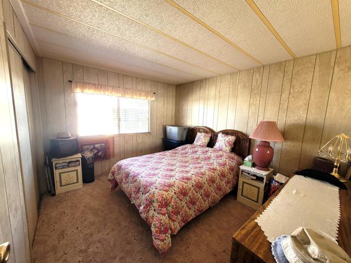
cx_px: 176
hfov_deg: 106.2
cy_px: 132
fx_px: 132
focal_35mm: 13
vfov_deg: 89.9
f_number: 2.2
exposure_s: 1/60
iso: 100
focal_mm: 1.74
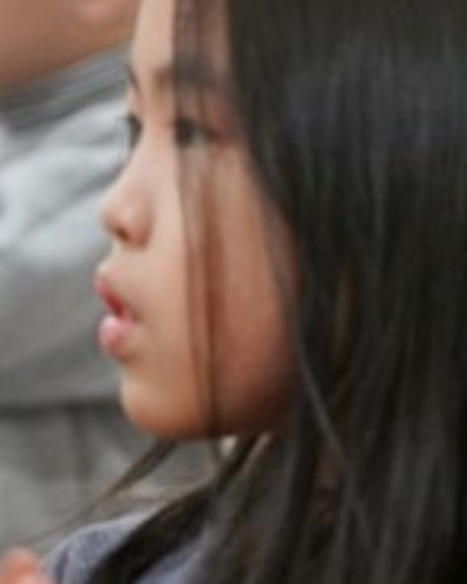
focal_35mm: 367
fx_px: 6346
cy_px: 359
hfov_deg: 4.2
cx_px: 1007
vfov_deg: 5.3
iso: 3200
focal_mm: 80
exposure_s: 1/160
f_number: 4
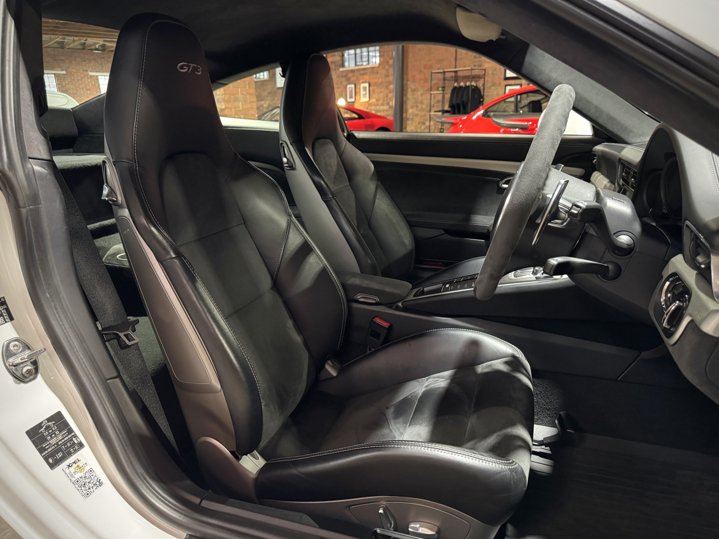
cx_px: 360
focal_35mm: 24
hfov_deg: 71.6
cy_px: 270
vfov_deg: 56.8
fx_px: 498
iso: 800
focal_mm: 6.76
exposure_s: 1/25
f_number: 1.78
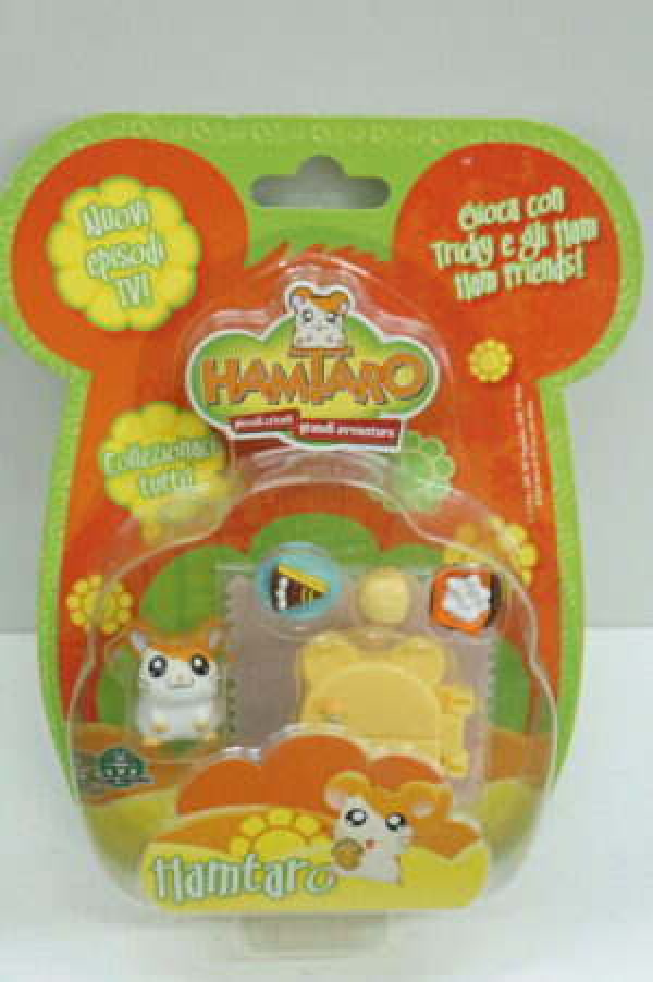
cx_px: 326
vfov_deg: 53.2
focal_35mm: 36
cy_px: 491
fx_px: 981
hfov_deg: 36.8
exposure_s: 1/60
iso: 2000
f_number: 5.6
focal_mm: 24
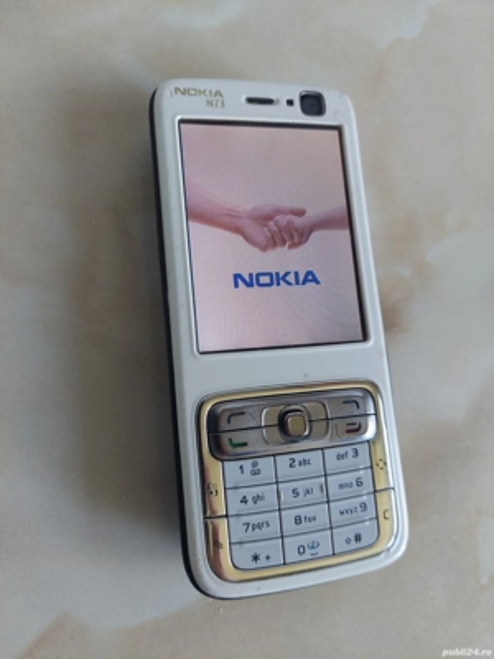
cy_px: 330
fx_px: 457
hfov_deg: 56.8
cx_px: 247
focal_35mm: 24
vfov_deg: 71.6
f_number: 1.8
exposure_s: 1/120
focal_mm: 5.23
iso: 160
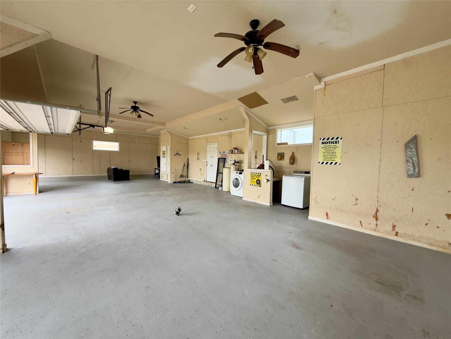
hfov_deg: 102.1
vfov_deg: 85.7
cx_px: 226
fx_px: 182
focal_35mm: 14
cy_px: 170
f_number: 2.2
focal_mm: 2.22
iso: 64
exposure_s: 1/131
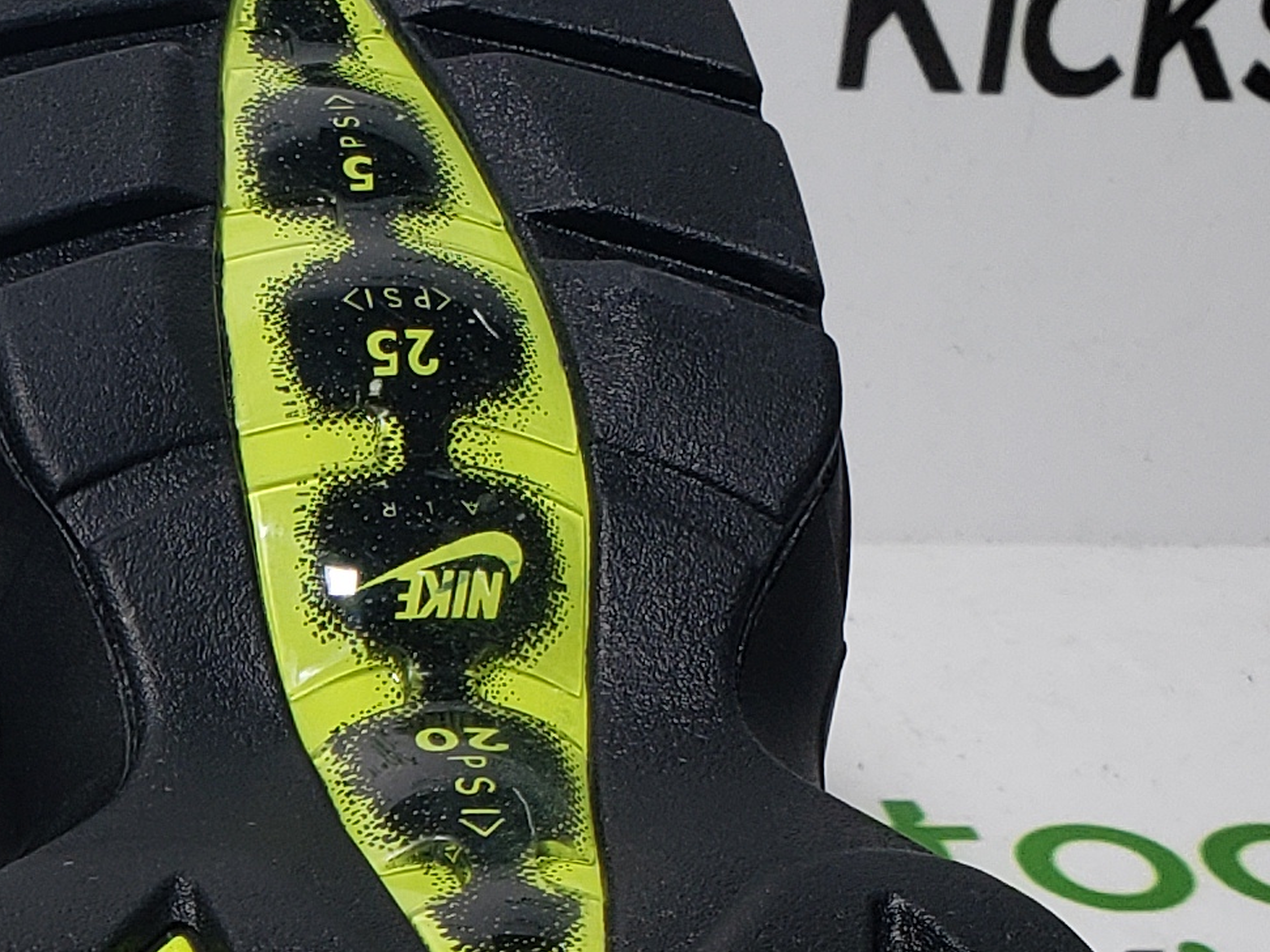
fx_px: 3962
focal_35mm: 108
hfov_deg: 17.2
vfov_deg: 13.3
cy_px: 1173
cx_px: -341
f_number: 2.4
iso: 50
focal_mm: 4.3
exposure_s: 1/199
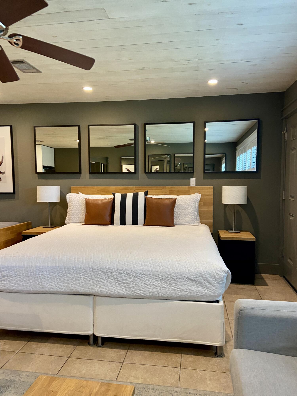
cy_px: 198
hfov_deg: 53.1
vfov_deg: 67.3
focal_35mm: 26
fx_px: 297
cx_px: 148
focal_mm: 4.25
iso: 250
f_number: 1.8
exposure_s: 1/60
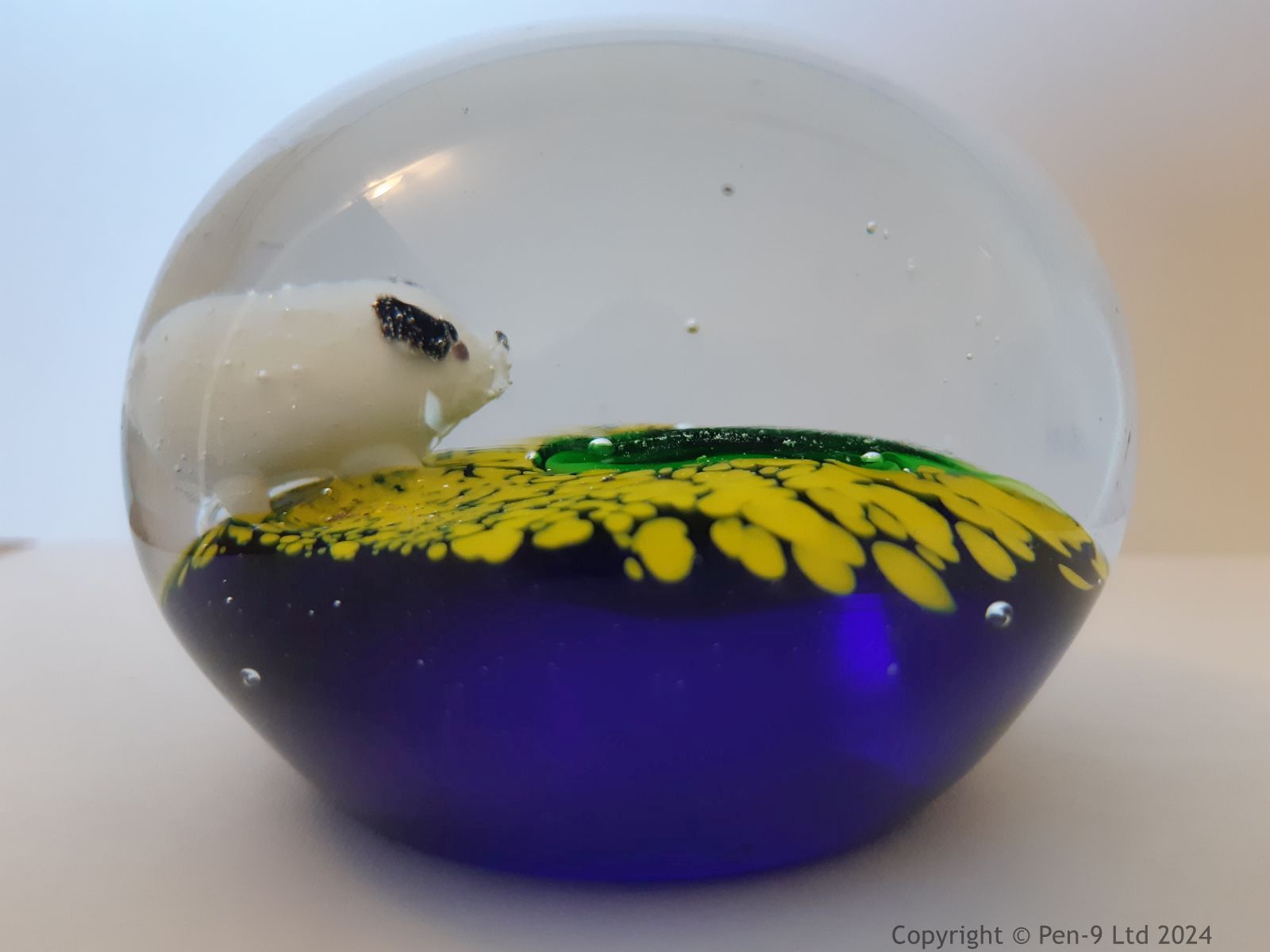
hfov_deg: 67.3
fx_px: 954
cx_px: 635
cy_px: 476
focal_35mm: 26
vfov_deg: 53.1
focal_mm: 3.93
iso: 250
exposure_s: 1/33
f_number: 1.7
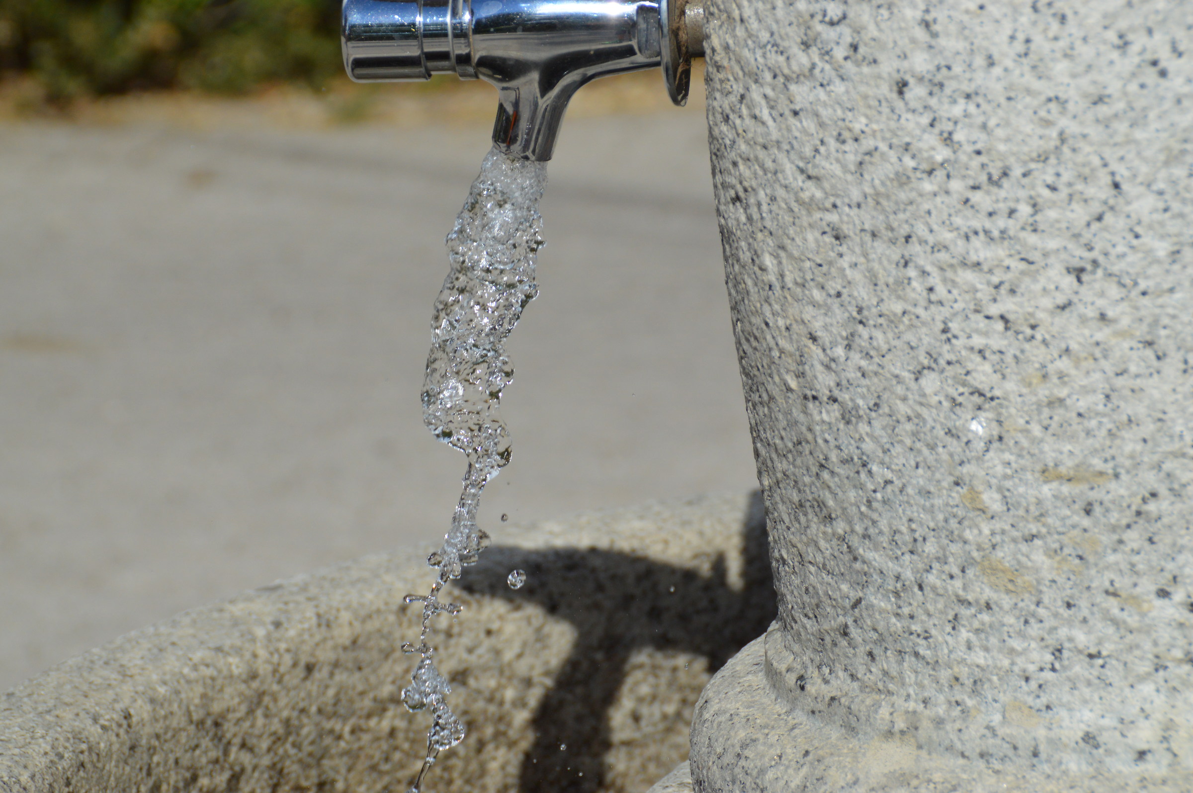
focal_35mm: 147
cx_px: 596
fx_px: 4866
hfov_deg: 14.0
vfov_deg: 9.3
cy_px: 396
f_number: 7.1
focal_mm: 98
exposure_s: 1/2000
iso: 400
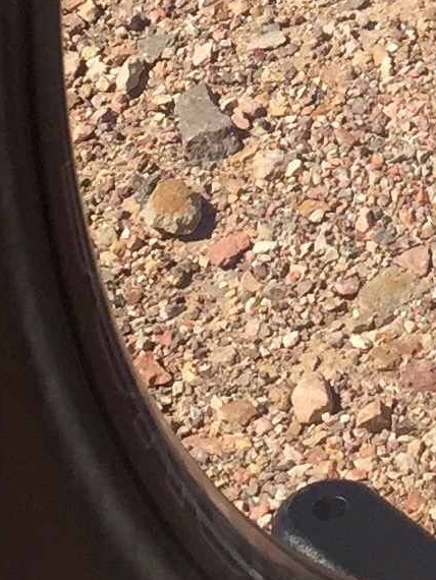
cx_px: 735
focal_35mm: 166
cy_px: -547
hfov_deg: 8.7
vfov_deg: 10.9
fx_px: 2786
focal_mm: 4.15
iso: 32
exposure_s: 1/2326
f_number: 2.2
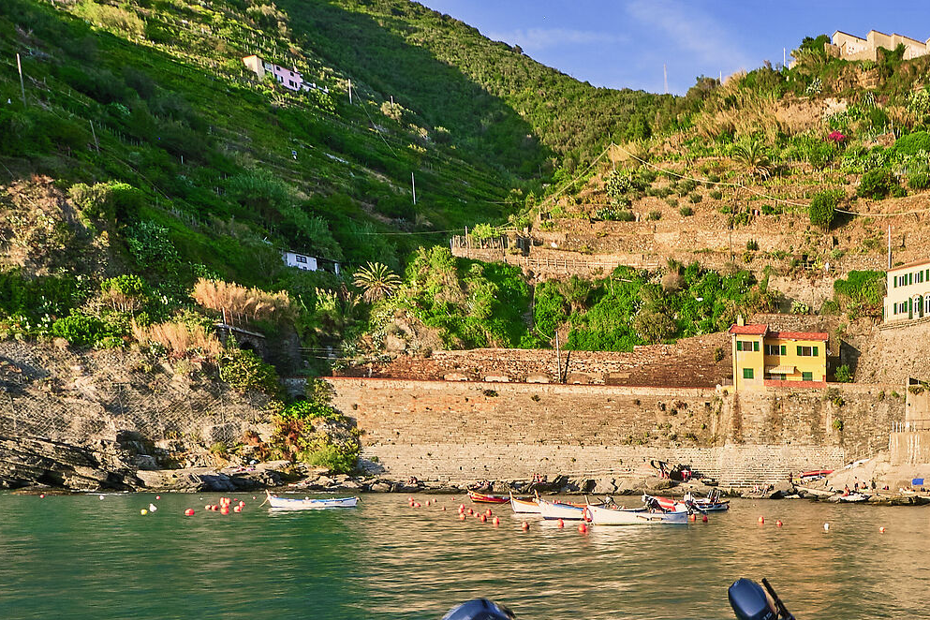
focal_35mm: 29
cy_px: 637
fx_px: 749
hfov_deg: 50.0
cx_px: 954
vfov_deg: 39.1
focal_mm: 8
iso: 100
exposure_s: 1/2.33
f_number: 9
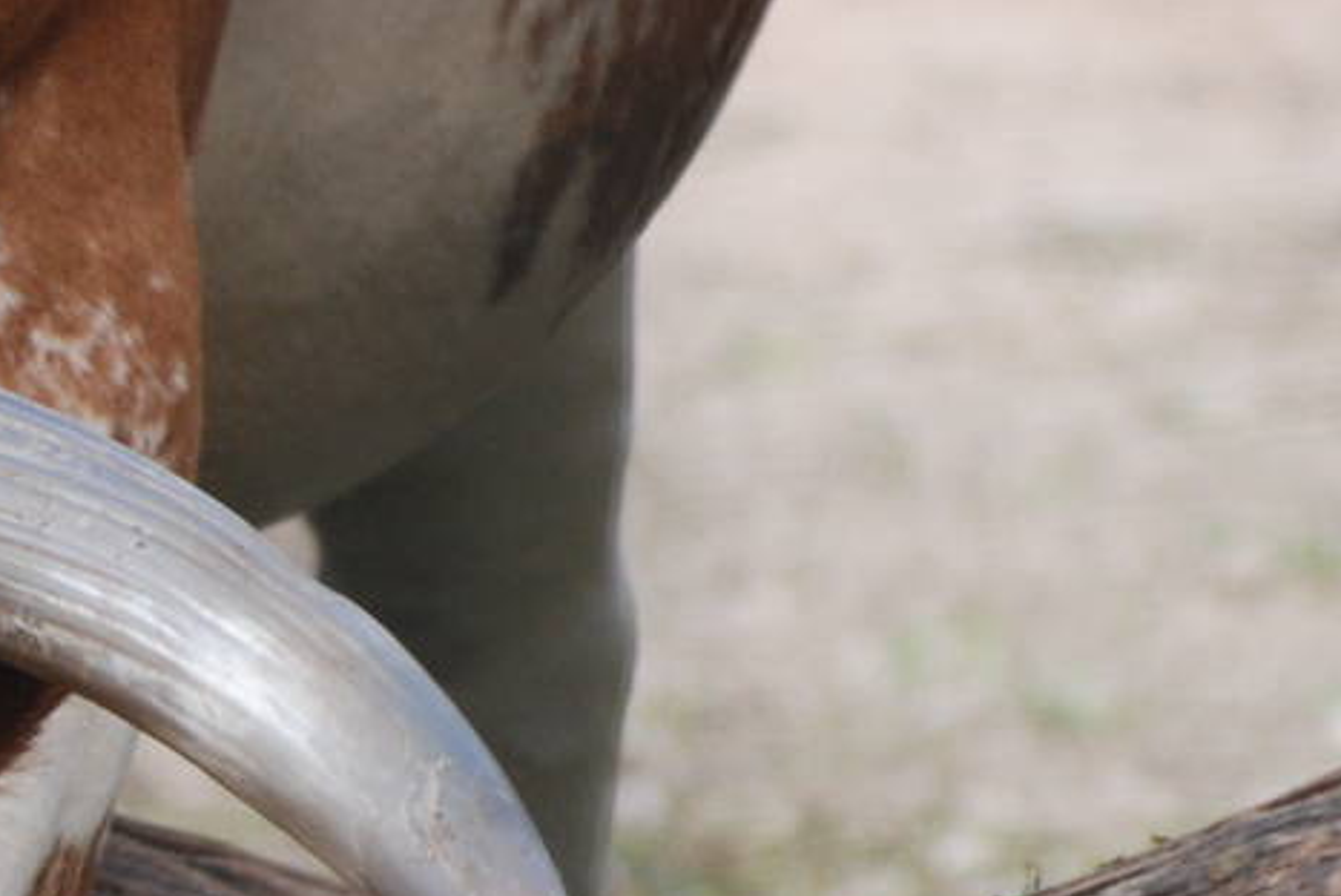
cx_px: -721
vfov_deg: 1.4
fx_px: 37373
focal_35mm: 1003
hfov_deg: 2.1
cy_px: 1279
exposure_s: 1/400
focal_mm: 195
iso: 400
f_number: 5
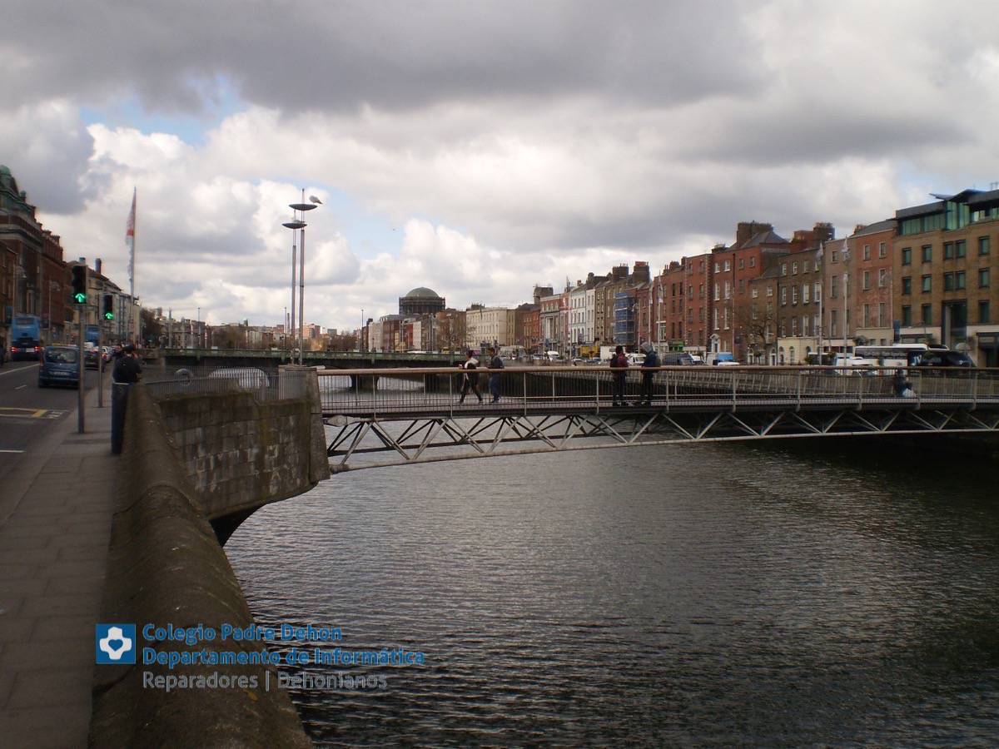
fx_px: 1039
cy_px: 374
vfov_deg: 39.7
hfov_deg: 51.4
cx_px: 500
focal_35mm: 36
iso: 64
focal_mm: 6.3
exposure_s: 1/640
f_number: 4.6
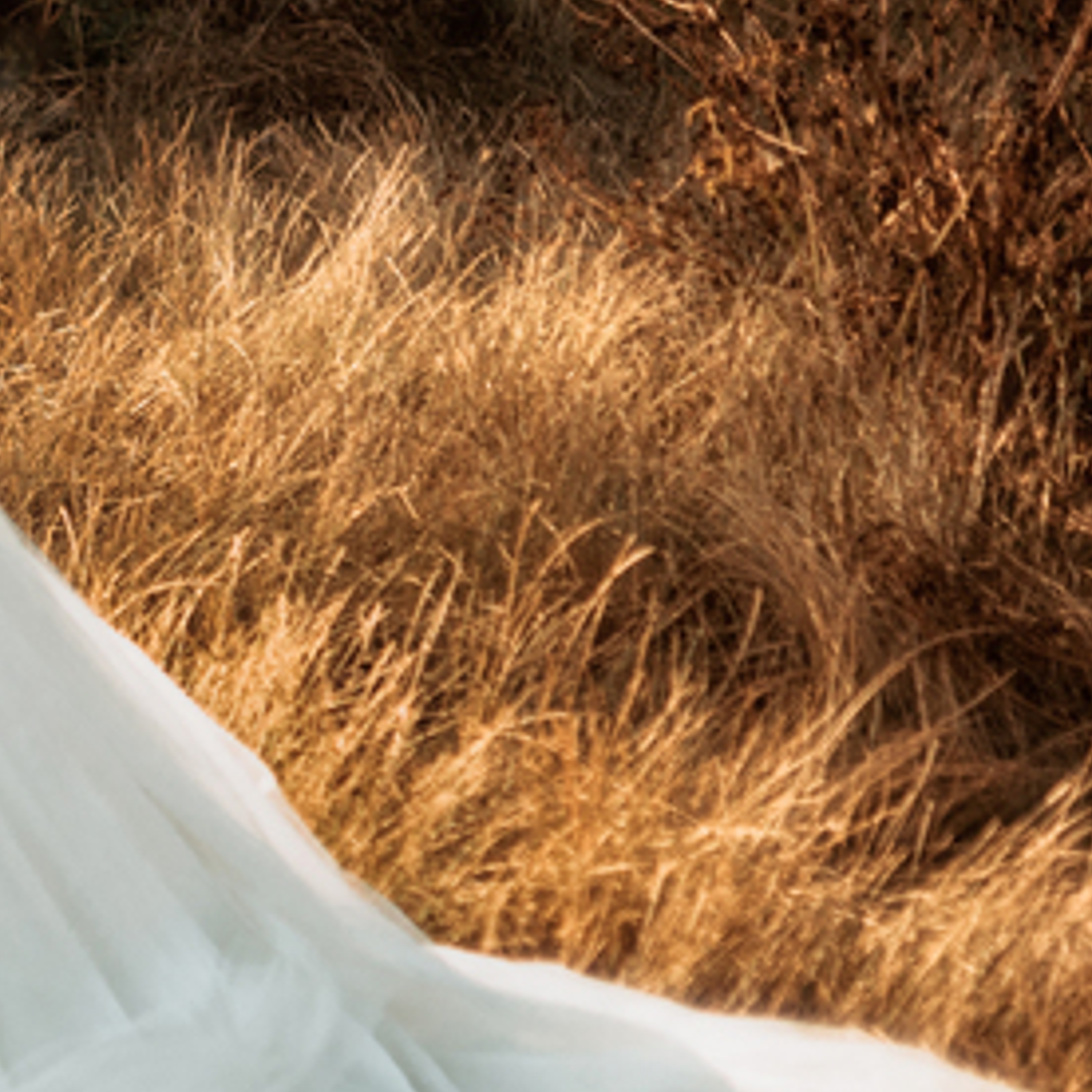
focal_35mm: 124
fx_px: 4426
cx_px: -762
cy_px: 253
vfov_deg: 14.0
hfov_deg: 13.0
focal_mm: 35
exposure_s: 1/4000
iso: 200
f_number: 1.4
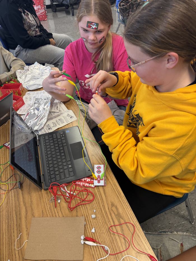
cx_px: 98
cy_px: 130
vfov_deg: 71.6
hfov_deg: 56.8
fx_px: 181
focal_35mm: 24
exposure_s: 1/60
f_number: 1.78
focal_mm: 6.76
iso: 160
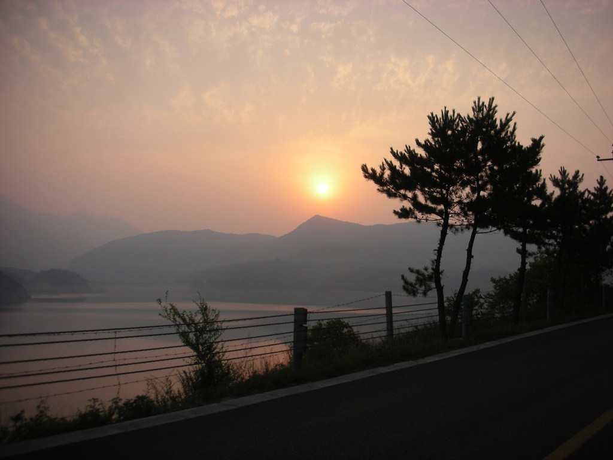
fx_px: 620
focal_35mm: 35
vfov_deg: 40.7
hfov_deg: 52.6
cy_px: 230
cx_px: 306
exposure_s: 1/417
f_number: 3
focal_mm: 5.8
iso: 50
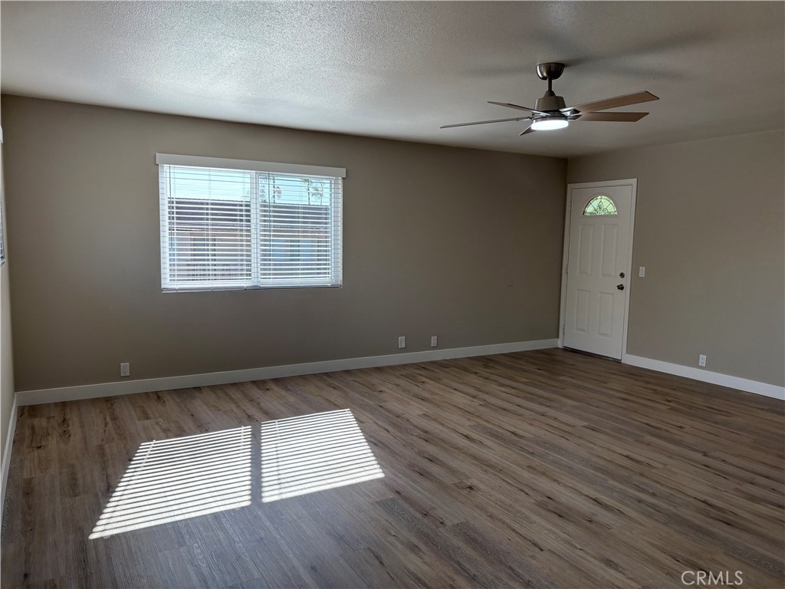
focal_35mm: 26
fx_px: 590
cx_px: 392
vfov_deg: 53.1
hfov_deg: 67.3
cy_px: 294
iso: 64
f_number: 1.6
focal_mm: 5.96
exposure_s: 1/384
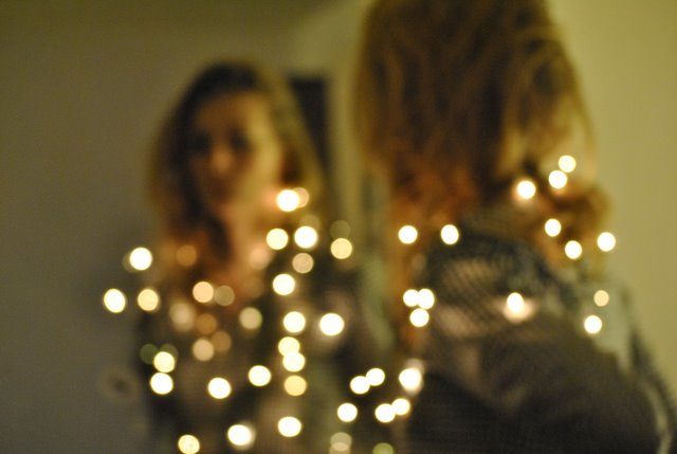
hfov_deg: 24.6
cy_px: 227
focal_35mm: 82
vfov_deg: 16.6
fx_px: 1554
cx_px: 338
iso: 1000
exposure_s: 1/8
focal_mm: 55
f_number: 4
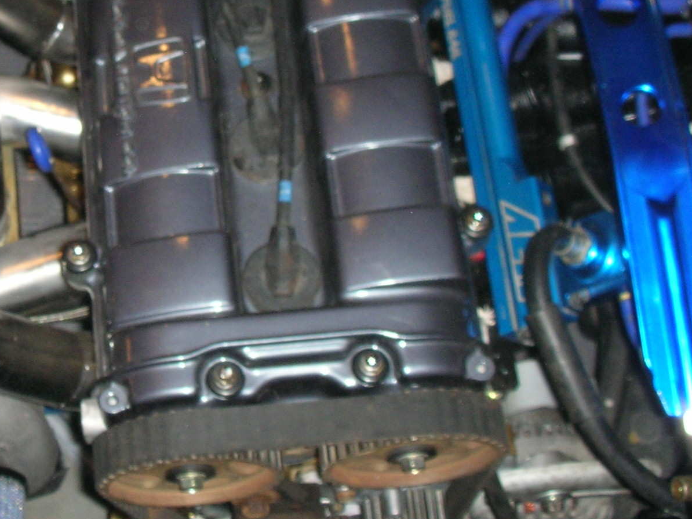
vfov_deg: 19.3
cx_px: 121
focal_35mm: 76
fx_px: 1519
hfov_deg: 25.2
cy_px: 144
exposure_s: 1/60.1
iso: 89
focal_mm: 5.8
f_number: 3
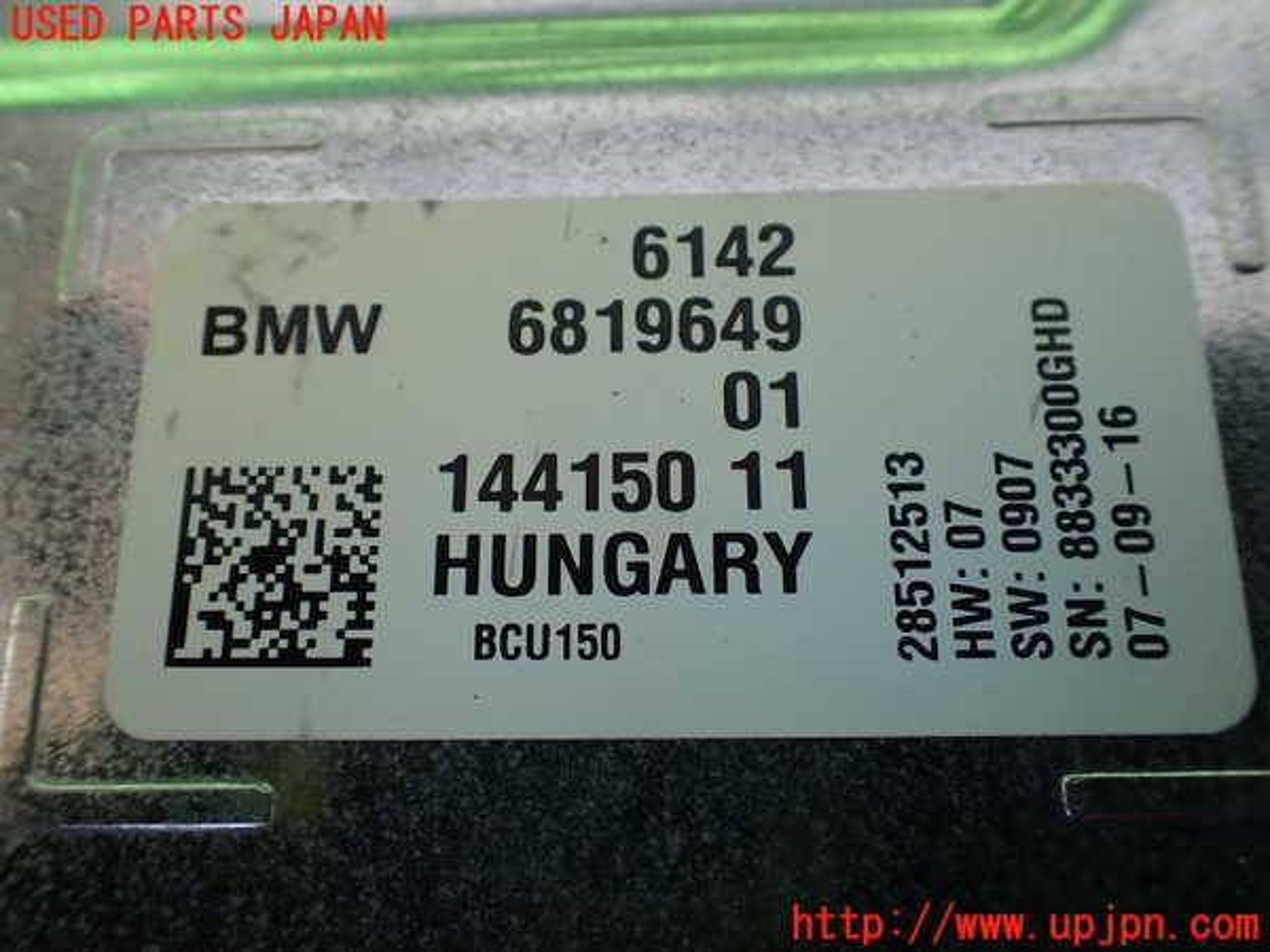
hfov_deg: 60.0
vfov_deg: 46.8
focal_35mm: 30
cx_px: 635
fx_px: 1101
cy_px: 476
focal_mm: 5.4
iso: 100
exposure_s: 1/125
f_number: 2.3
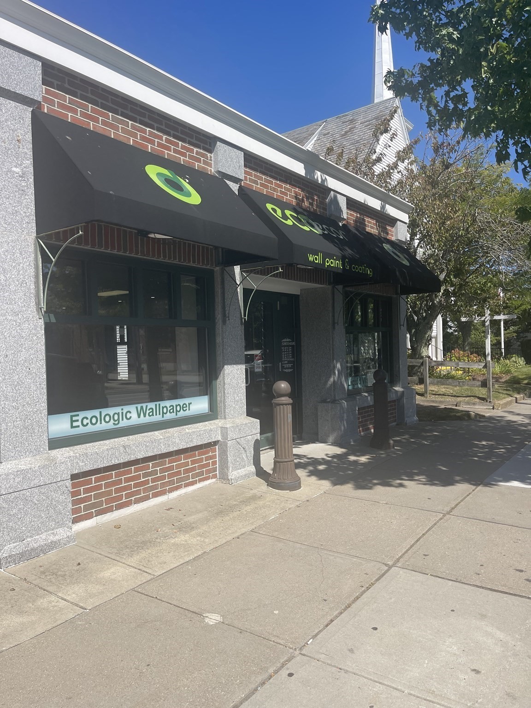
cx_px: 266
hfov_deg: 54.9
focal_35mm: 25
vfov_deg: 69.4
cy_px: 354
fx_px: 511
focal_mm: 5.1
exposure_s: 1/3257
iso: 32
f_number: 1.6
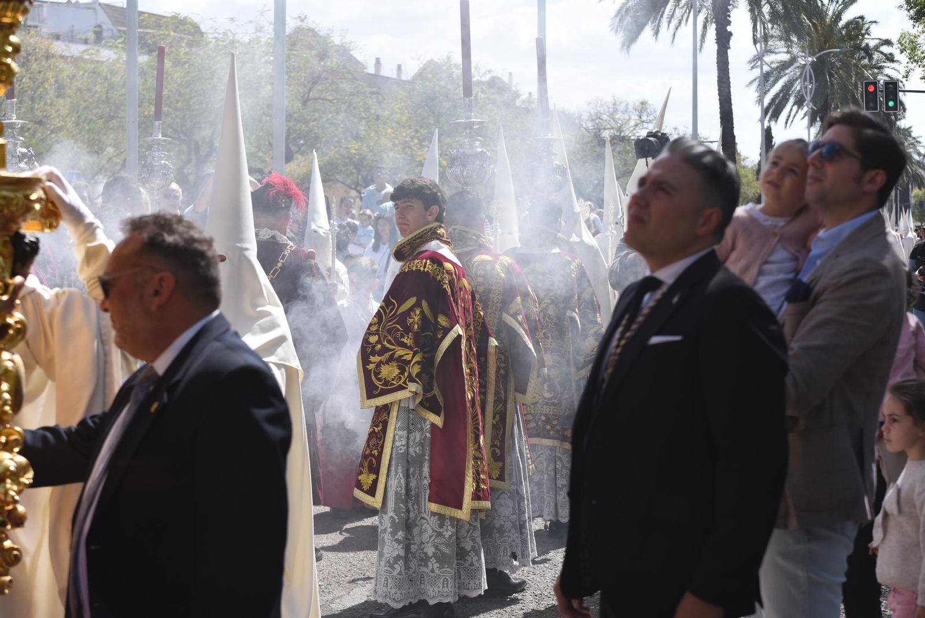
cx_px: 462
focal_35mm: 70
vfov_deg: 19.5
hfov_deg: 28.8
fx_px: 1799
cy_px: 309
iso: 200
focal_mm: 70
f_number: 4.5
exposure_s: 1/800
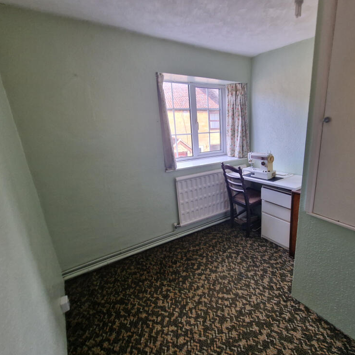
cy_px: 185
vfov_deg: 87.4
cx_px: 230
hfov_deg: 85.0
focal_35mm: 16
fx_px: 186
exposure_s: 1/50
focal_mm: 2.2
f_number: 2.2
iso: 125
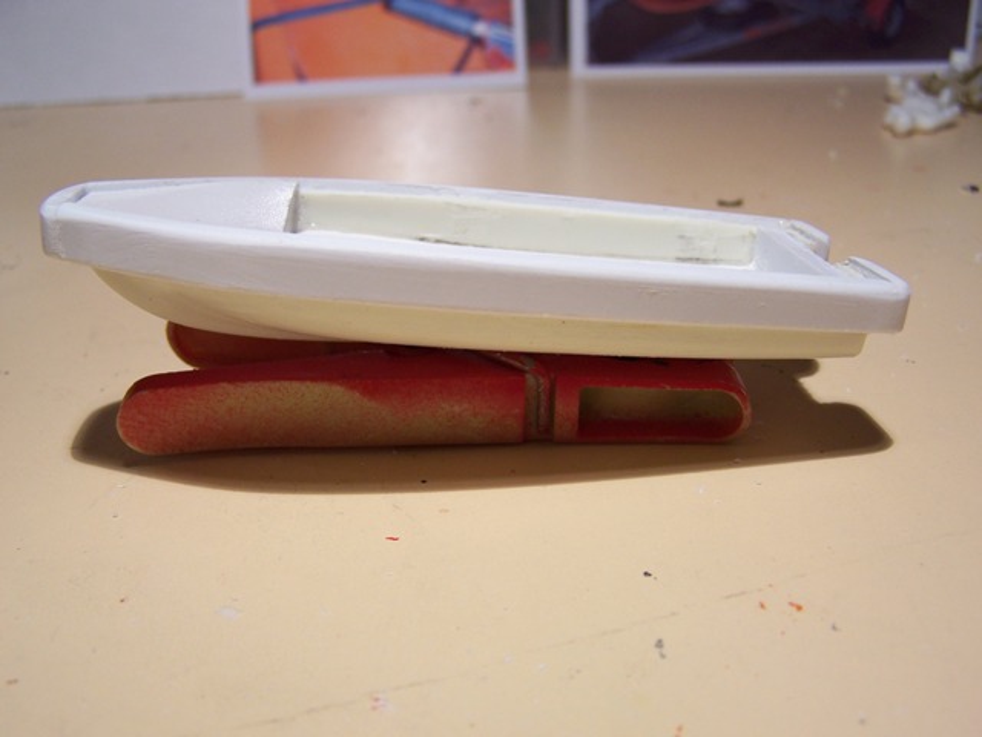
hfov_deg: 49.0
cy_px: 368
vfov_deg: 37.7
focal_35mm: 38
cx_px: 491
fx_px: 1078
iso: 80
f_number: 2.8
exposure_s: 1/30
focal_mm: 6.3
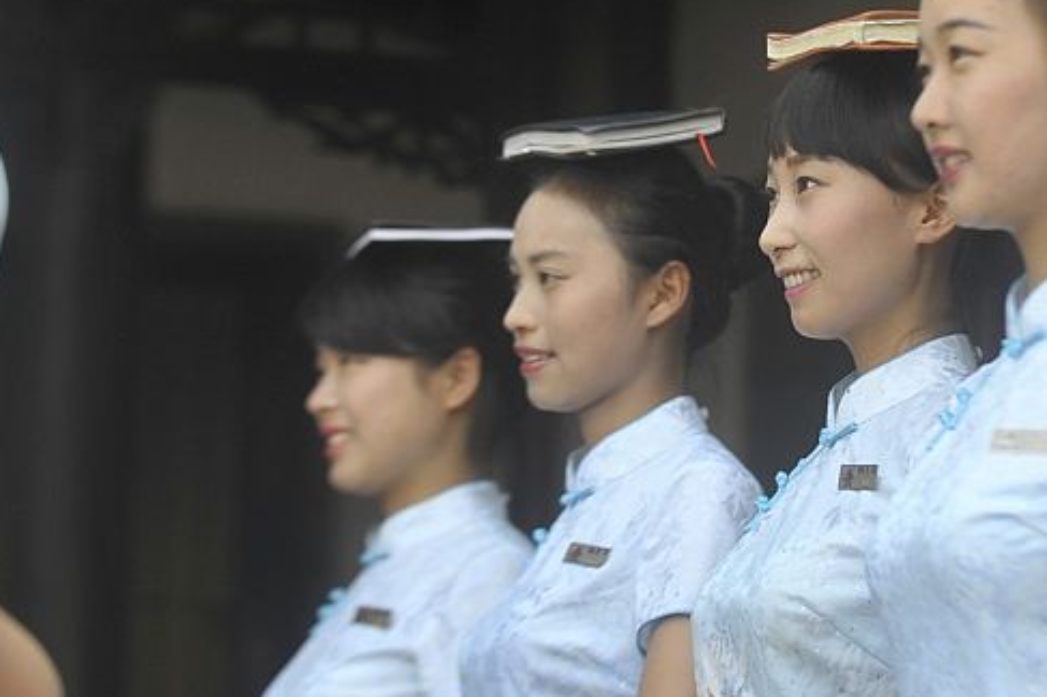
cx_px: 768
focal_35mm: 212
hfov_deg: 9.7
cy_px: 225
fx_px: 6161
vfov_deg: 6.5
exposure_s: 1/400
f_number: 2.8
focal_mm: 86
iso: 250
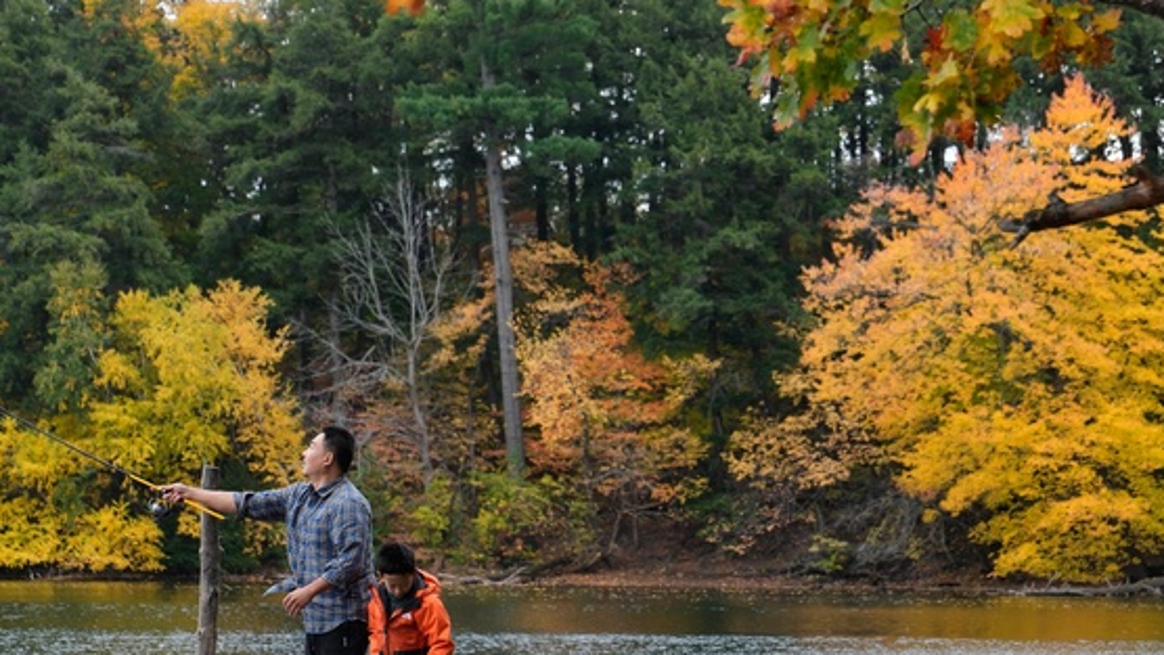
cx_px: 718
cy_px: 332
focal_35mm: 135
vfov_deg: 9.0
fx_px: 4168
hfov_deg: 15.9
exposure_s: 1/250
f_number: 4.5
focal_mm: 70
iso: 400
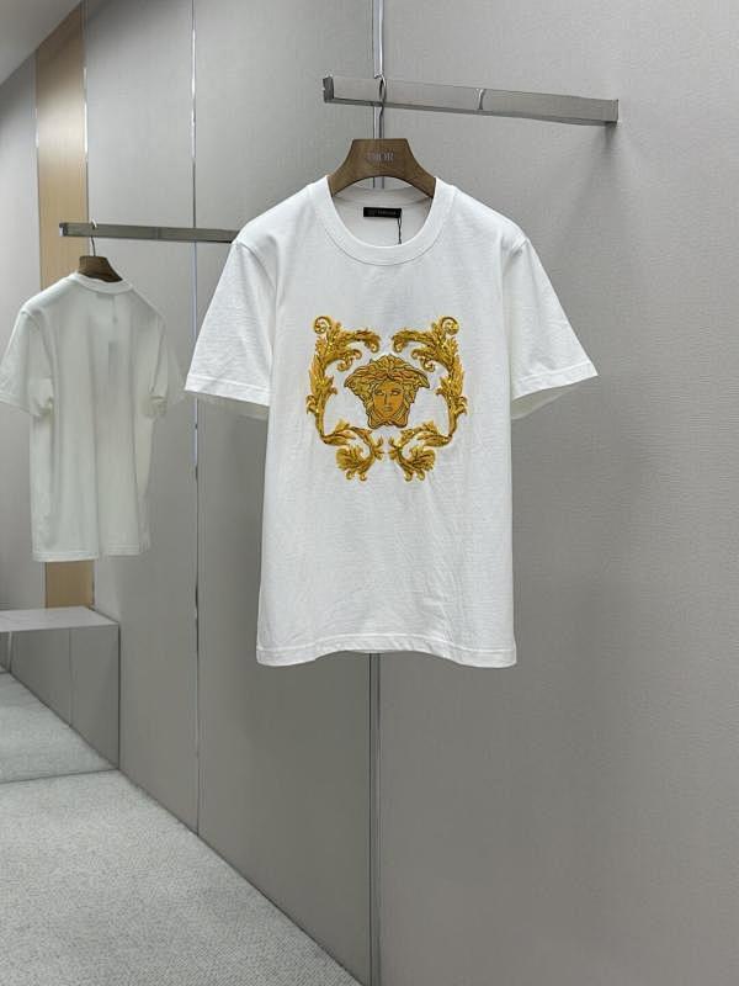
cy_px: 493
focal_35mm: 48
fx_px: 1366
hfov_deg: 30.3
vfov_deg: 39.7
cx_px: 370
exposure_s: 1/415
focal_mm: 6.86
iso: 80
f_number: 1.78
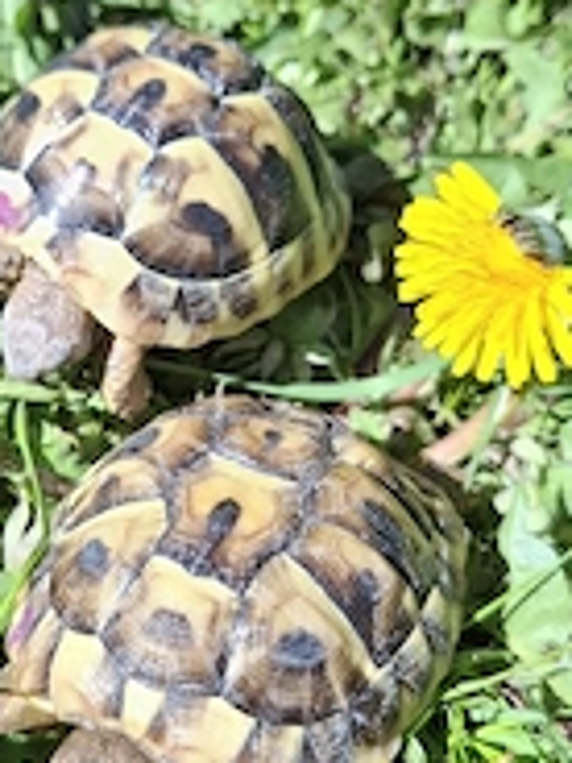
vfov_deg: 38.2
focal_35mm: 50
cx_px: 158
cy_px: 344
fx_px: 1102
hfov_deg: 28.8
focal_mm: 5.54
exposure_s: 1/1111
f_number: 1.8
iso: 50
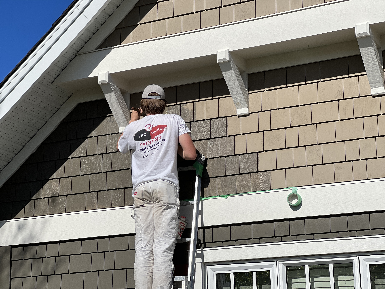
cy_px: 144
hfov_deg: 25.3
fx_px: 856
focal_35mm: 77
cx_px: 192
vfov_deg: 19.1
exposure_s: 1/1597
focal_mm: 9
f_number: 2.8
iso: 32
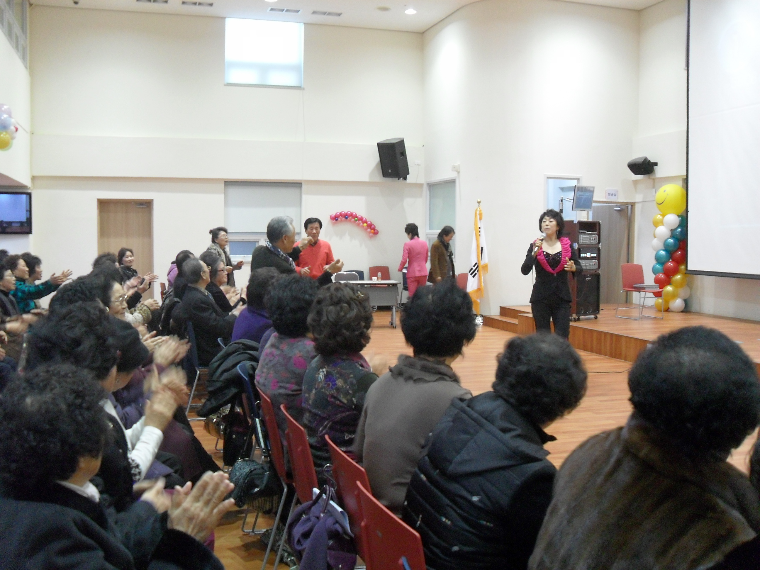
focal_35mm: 35
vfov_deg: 40.7
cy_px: 285
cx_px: 380
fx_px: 768
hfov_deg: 52.6
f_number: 2.8
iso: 200
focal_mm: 6.2
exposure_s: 1/30
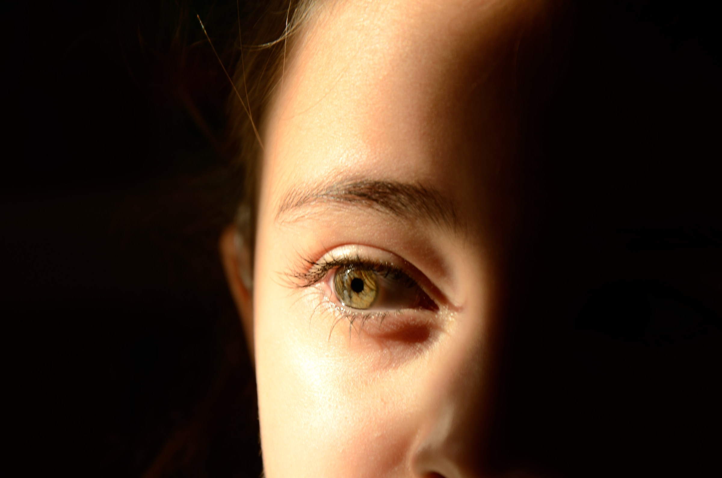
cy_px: 239
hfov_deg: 13.1
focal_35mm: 158
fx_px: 3152
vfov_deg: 8.7
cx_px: 361
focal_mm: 105
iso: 100
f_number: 5.6
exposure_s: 1/100
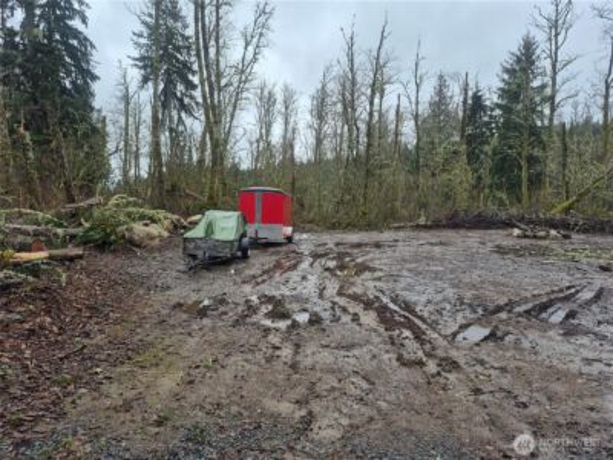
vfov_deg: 58.9
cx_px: 306
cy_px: 230
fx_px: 407
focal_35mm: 23
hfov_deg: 73.9
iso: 80
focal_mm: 5.4
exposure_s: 1/180
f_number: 1.8
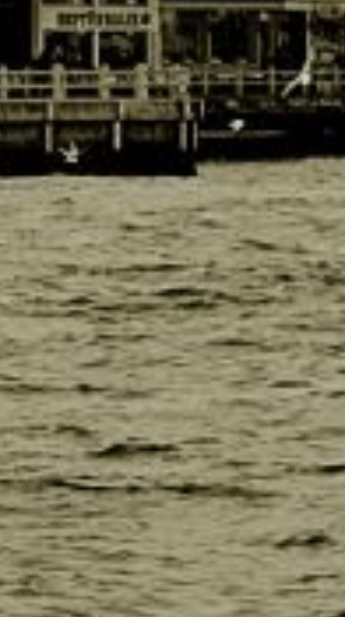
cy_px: -372
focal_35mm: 507
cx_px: 774
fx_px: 8275
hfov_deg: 2.4
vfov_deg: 4.2
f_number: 7.1
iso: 100
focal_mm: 55
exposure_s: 1/200
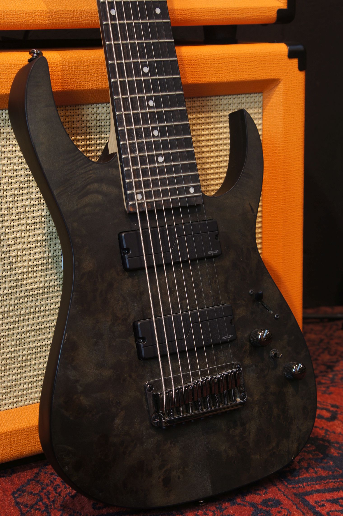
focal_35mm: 75
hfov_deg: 18.1
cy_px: 258
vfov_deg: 27.0
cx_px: 172
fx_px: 1074
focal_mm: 50
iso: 100
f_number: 6.3
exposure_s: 1/4
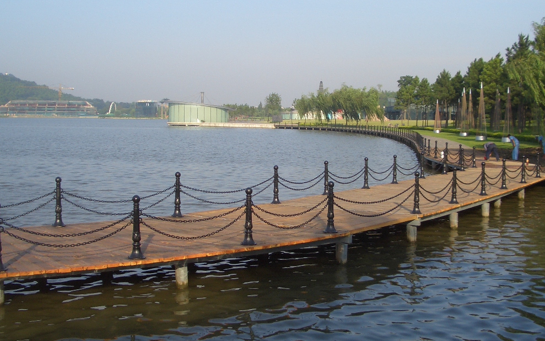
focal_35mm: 48
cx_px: 273
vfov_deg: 26.7
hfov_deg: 41.8
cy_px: 117
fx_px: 713
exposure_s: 1/250
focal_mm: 5.8
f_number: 4.3
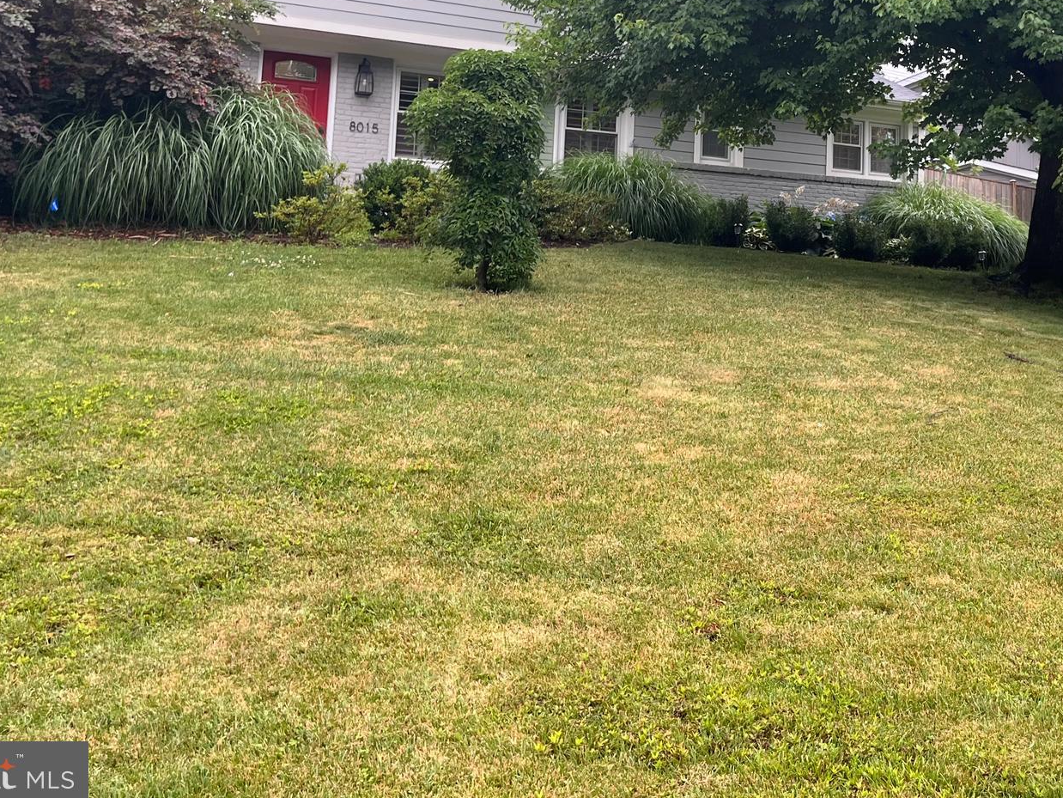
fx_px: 1321
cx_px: 753
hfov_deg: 42.9
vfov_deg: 32.6
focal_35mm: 43
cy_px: 152
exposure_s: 1/233
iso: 50
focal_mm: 5.1
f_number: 1.6
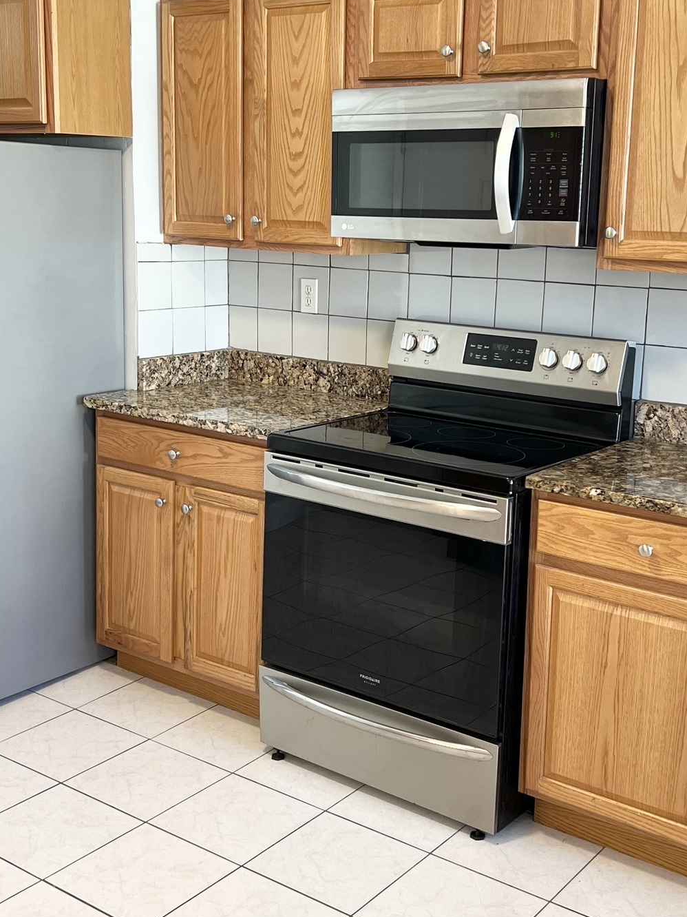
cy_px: 408
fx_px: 1191
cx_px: 358
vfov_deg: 42.0
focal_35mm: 45
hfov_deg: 32.2
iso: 160
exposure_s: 1/60
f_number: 1.5
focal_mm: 5.7
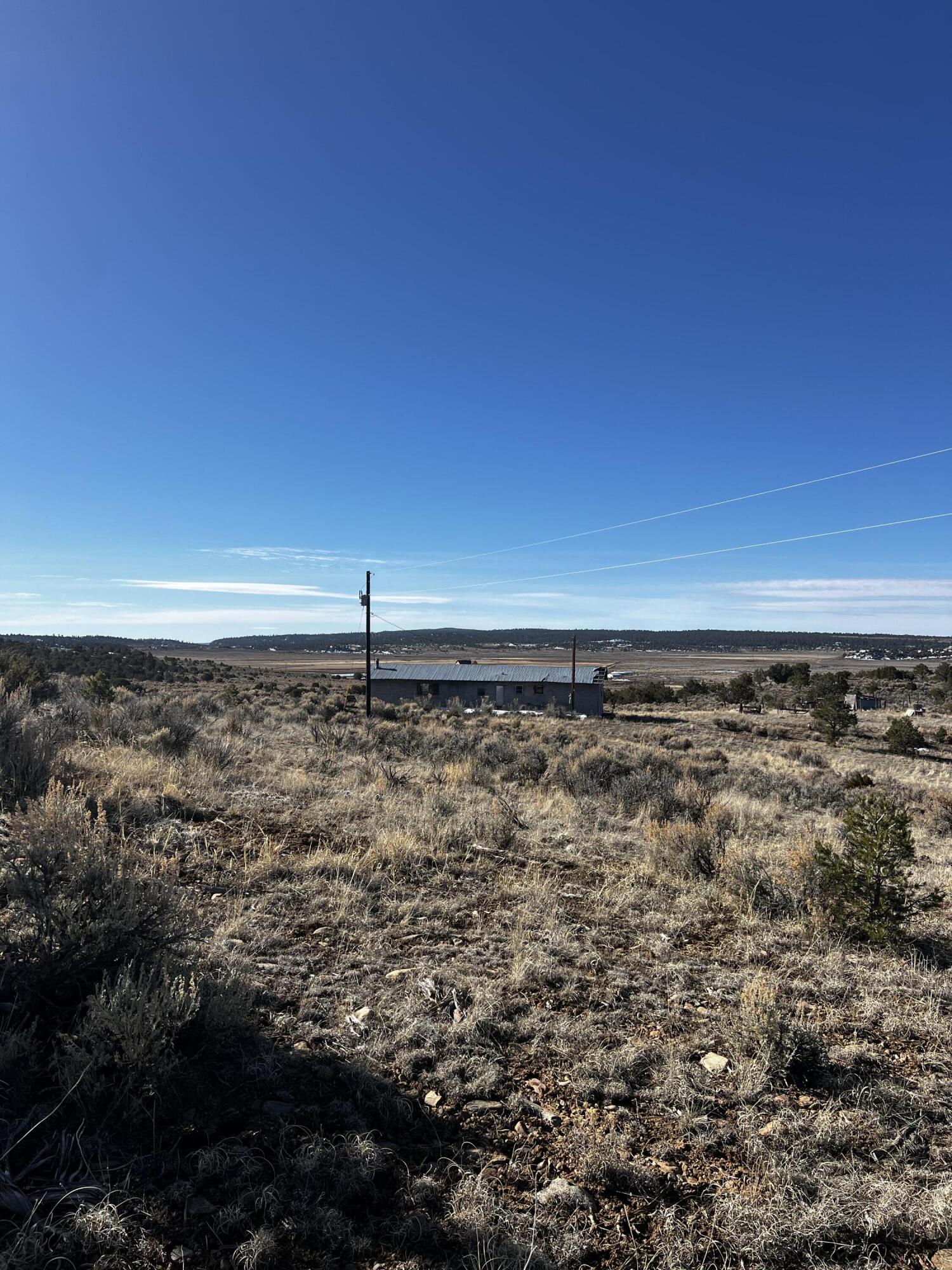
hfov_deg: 53.1
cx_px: 476
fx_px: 953
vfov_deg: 67.3
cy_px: 635
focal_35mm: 26
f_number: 1.5
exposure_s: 1/4630
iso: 50
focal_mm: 5.7
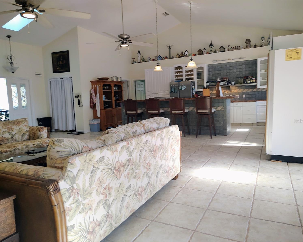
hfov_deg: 68.1
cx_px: 152
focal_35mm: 25
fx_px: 224
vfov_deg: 56.8
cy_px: 121
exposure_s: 1/120
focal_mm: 5.56
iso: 378
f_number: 1.8
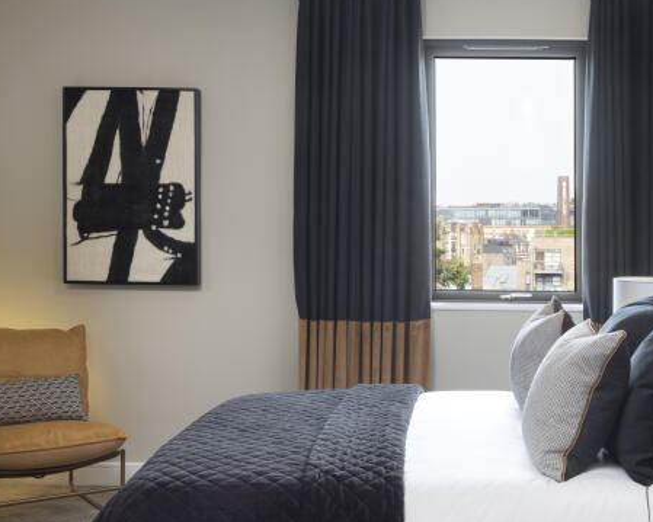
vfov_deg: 30.7
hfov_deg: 38.0
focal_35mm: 49
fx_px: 947
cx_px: 311
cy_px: 318
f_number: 16
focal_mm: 28
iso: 100
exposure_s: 6
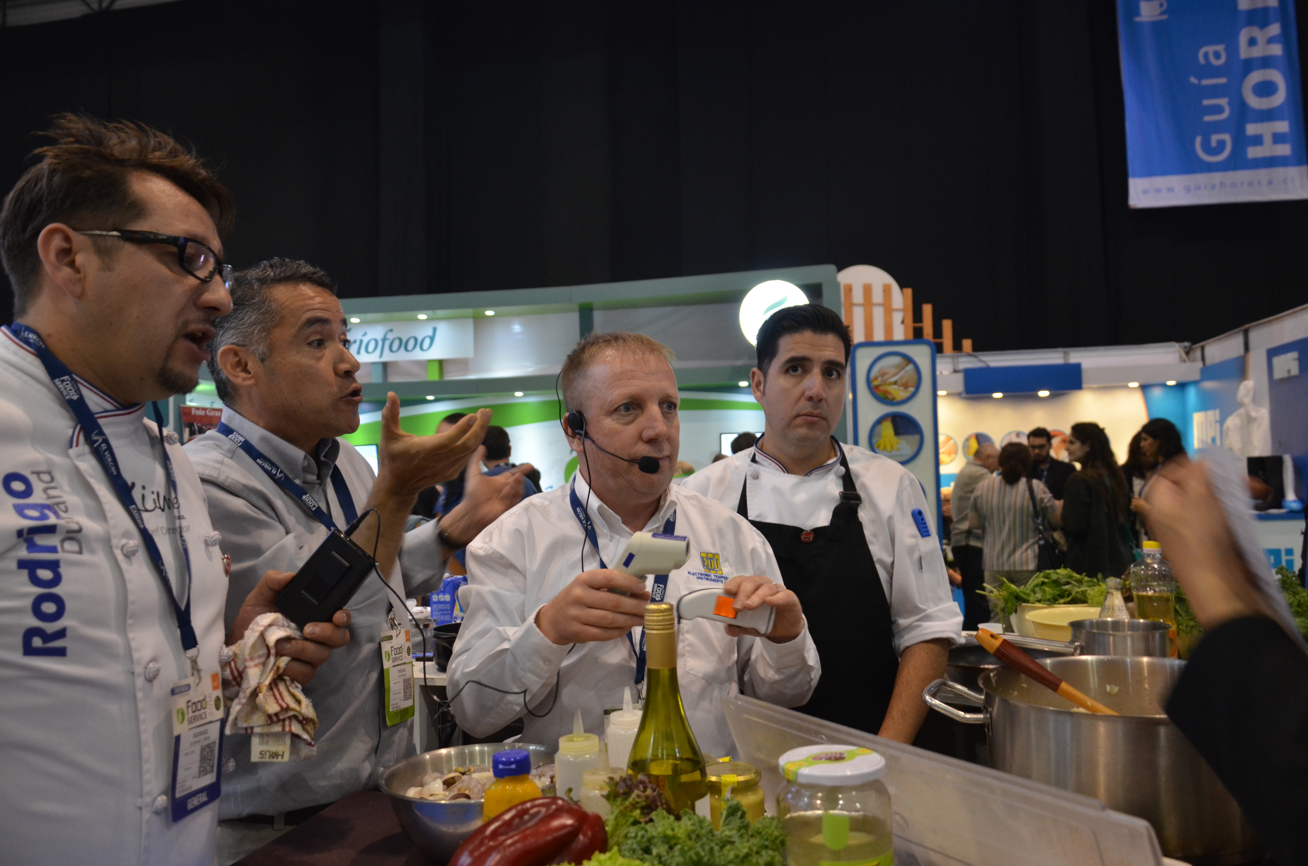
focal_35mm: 27
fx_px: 979
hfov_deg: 67.5
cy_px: 433
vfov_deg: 47.7
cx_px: 654
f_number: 3.5
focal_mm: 18
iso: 1000
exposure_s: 1/50
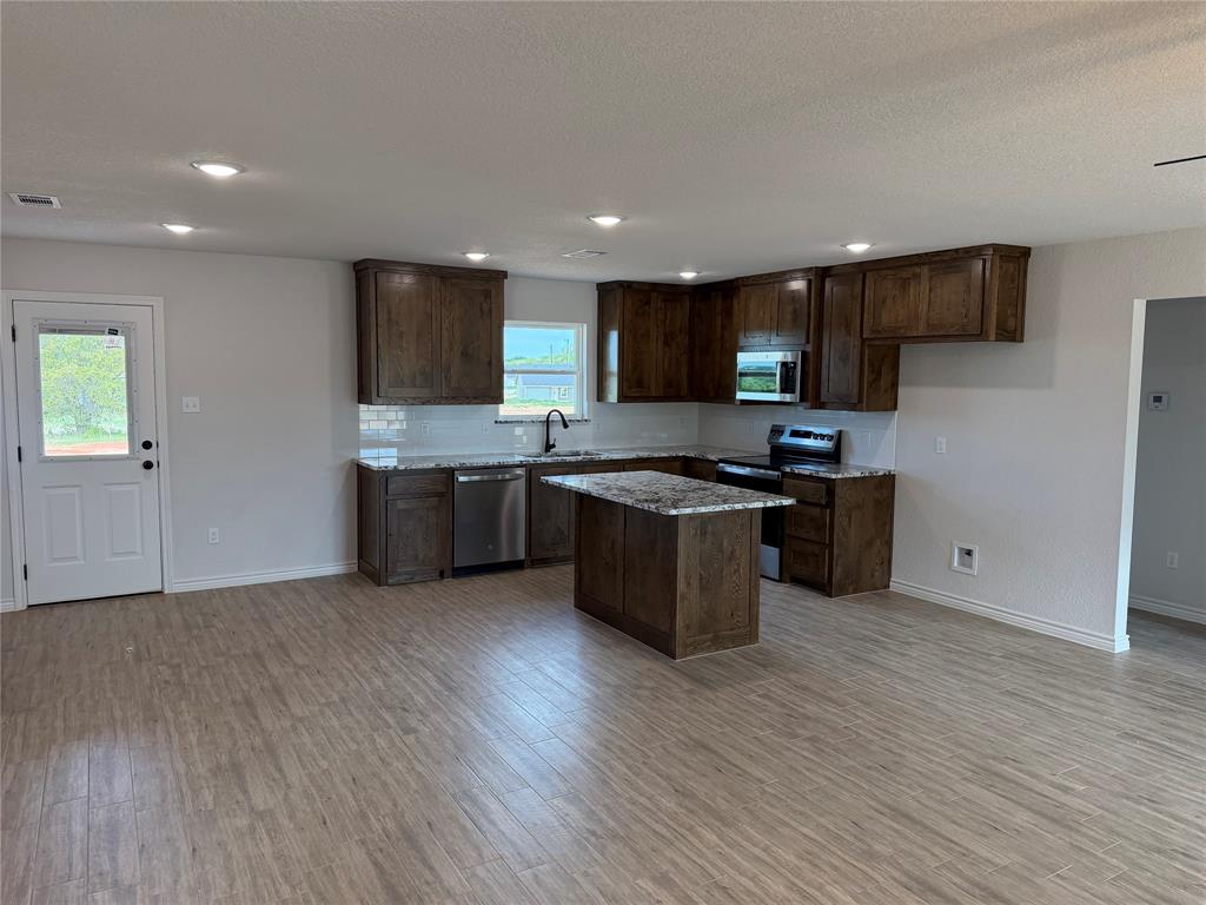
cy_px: 452
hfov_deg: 71.6
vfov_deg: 56.8
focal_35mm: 24
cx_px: 603
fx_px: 836
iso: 200
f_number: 1.78
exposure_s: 1/236
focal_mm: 6.76
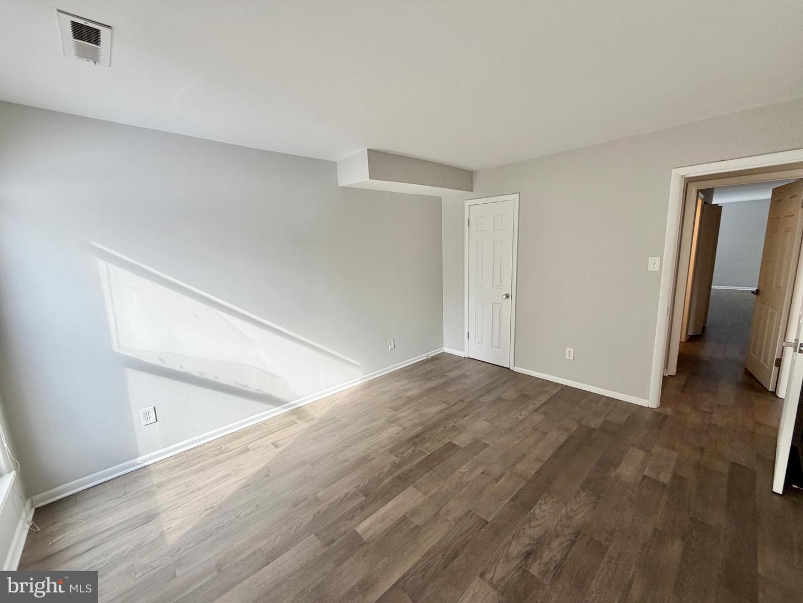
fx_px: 325
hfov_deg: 102.1
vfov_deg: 85.7
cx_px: 402
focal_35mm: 14
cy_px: 302
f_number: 2.2
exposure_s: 1/121
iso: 80
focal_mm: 2.22
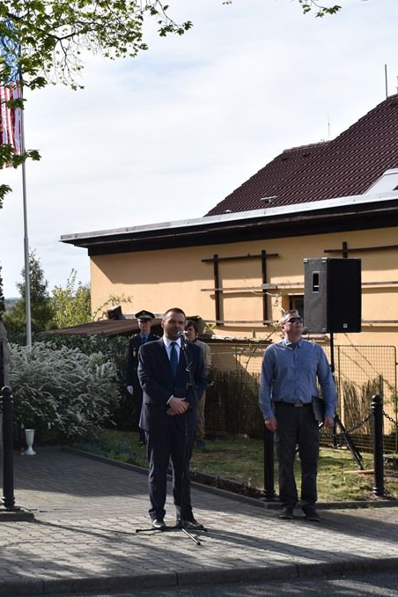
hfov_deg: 19.4
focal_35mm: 68
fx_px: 1128
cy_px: 300
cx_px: -11
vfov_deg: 29.7
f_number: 8
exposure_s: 1/200
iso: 100
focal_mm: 30
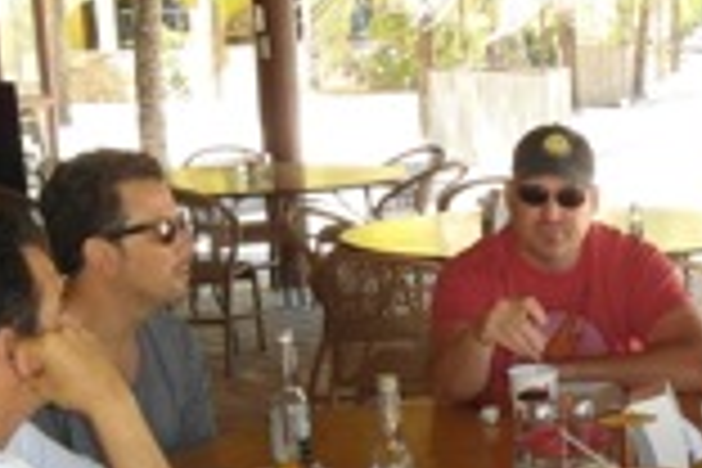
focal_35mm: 103
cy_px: 459
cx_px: 675
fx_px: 2008
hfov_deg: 19.3
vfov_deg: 13.1
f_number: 4.3
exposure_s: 1/125
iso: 160
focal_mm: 6.5
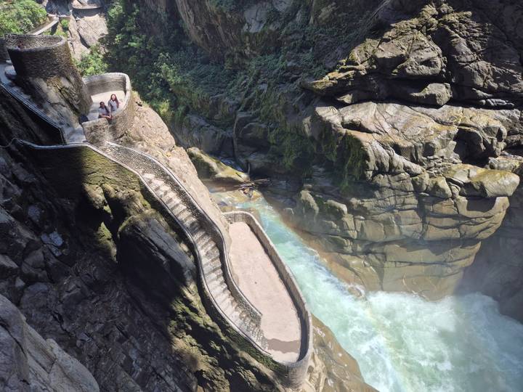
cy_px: 196
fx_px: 347
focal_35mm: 23
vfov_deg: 58.9
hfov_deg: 73.9
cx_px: 262
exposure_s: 1/1024
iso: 25
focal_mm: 5.4
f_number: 1.8
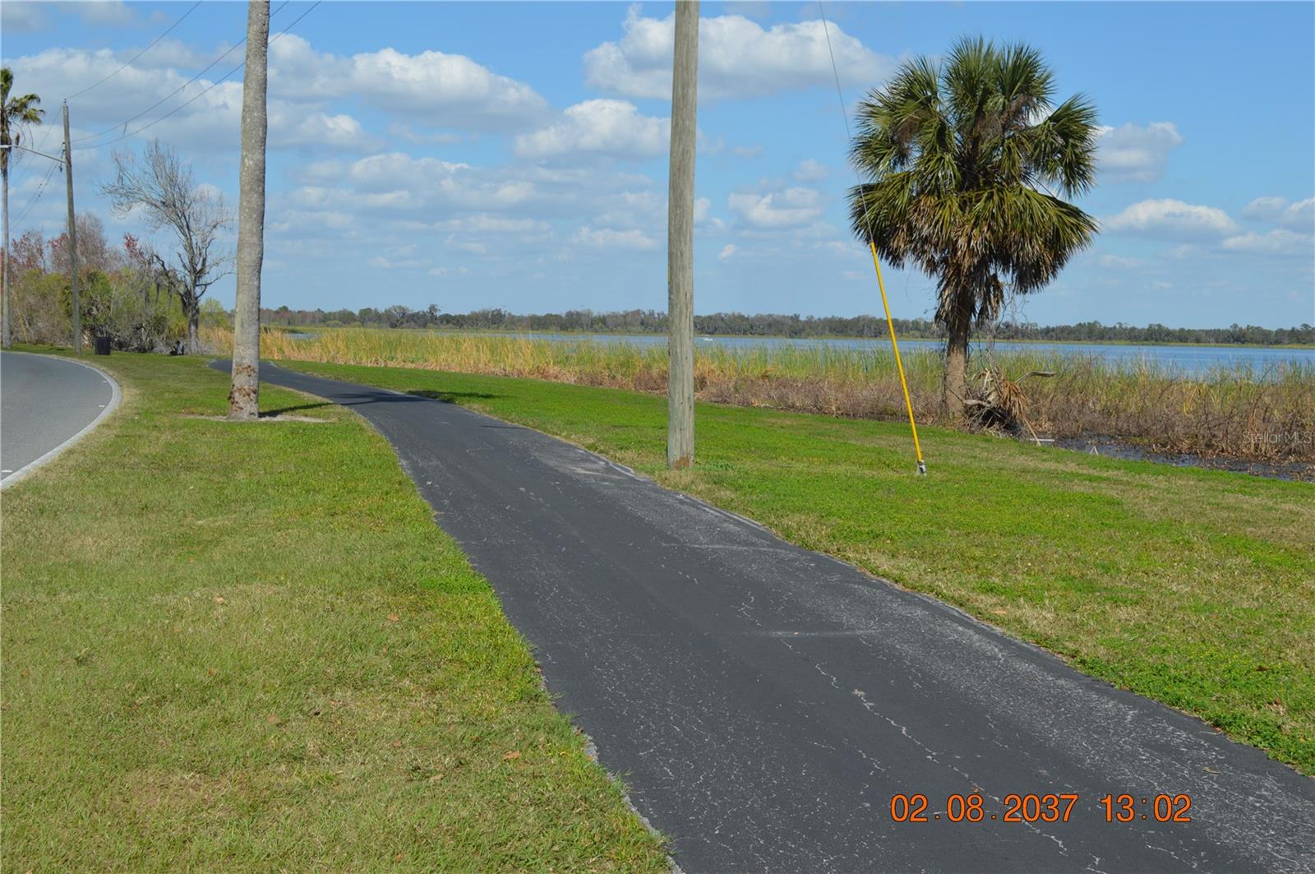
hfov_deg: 41.2
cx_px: 658
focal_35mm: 48
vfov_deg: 28.0
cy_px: 437
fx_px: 1751
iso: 100
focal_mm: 32
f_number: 8
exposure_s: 1/250
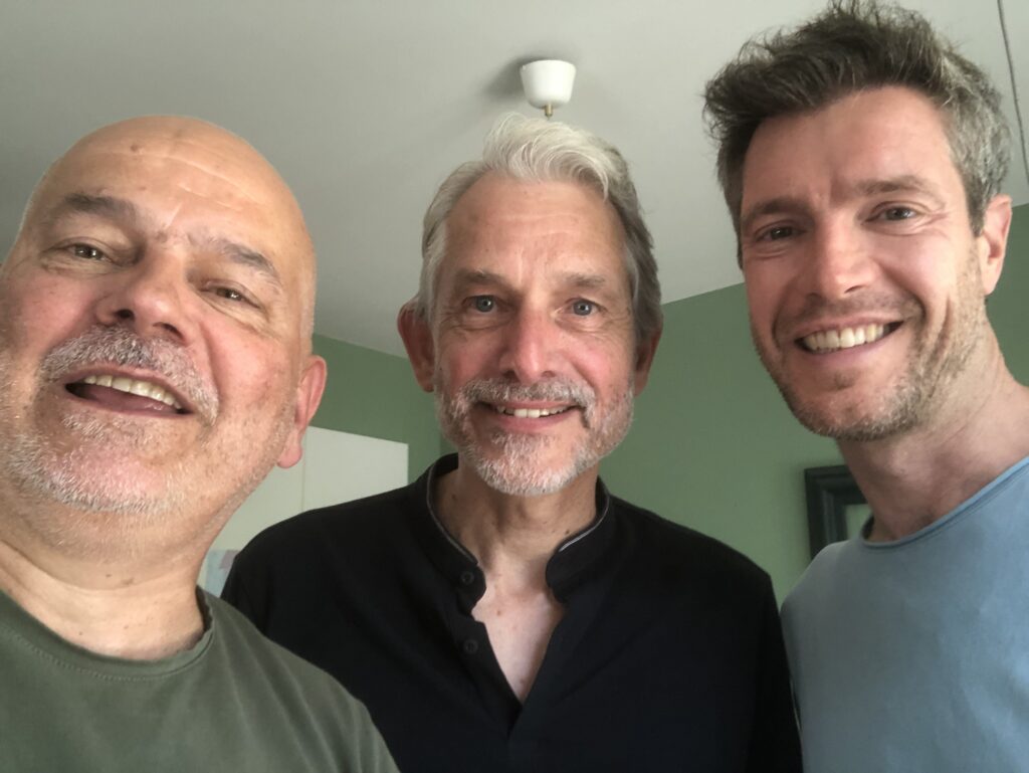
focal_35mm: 32
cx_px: 514
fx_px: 952
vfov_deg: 44.2
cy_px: 386
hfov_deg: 56.8
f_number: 2.2
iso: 125
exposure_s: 1/50
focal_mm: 2.87
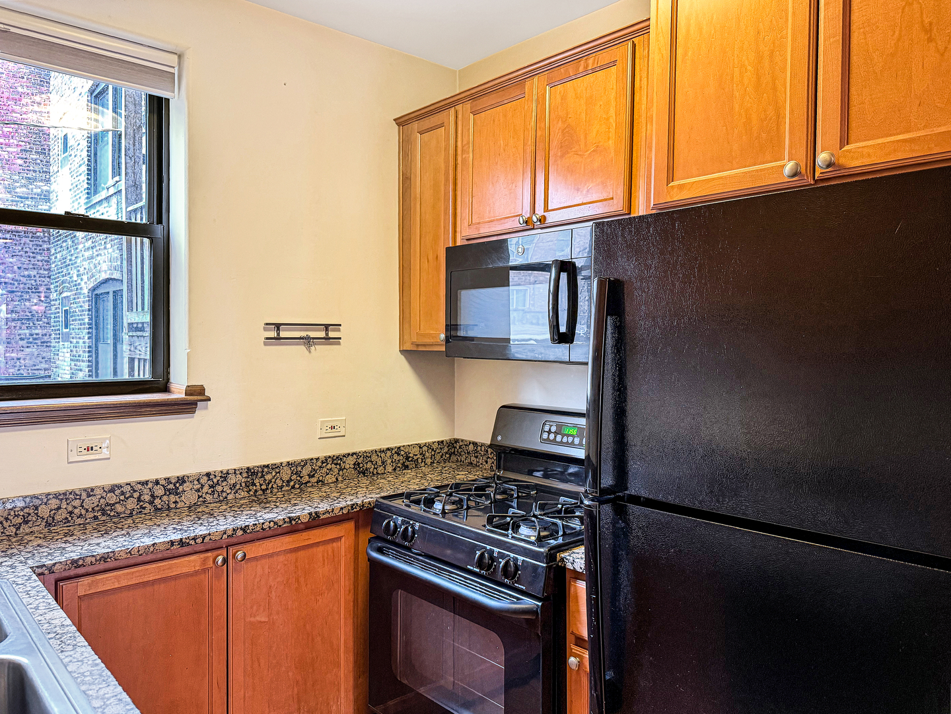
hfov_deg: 71.6
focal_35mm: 24
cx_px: 476
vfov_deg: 56.8
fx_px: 659
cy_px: 357
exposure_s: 1/60
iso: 320
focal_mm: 6.76
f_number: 1.78
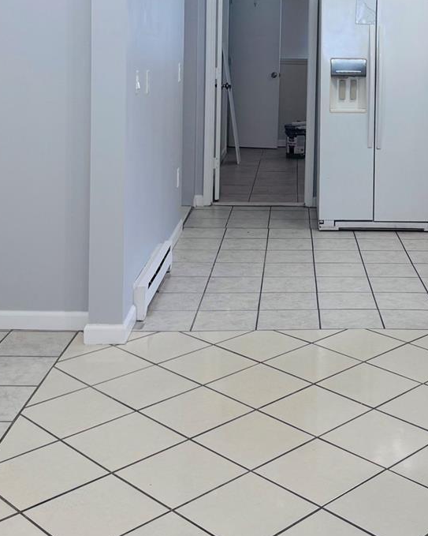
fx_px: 839
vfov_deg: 34.0
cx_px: 329
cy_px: 85
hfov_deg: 28.1
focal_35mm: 53
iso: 125
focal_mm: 6.76
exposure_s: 1/120
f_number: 1.78
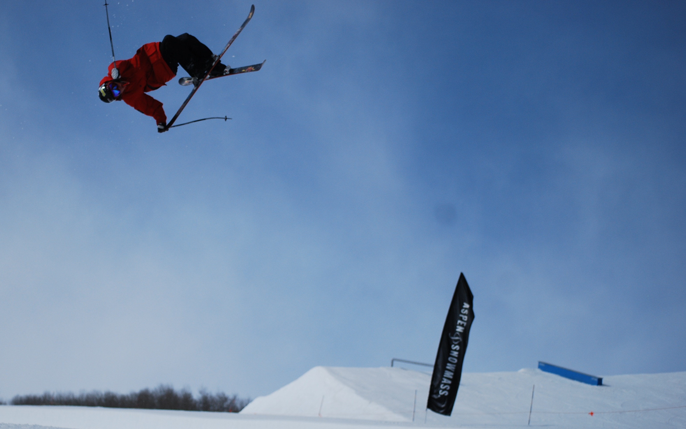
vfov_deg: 12.5
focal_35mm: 105
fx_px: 1956
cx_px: 262
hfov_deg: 19.9
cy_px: 267
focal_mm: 55
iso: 125
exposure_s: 1/1000
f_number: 4
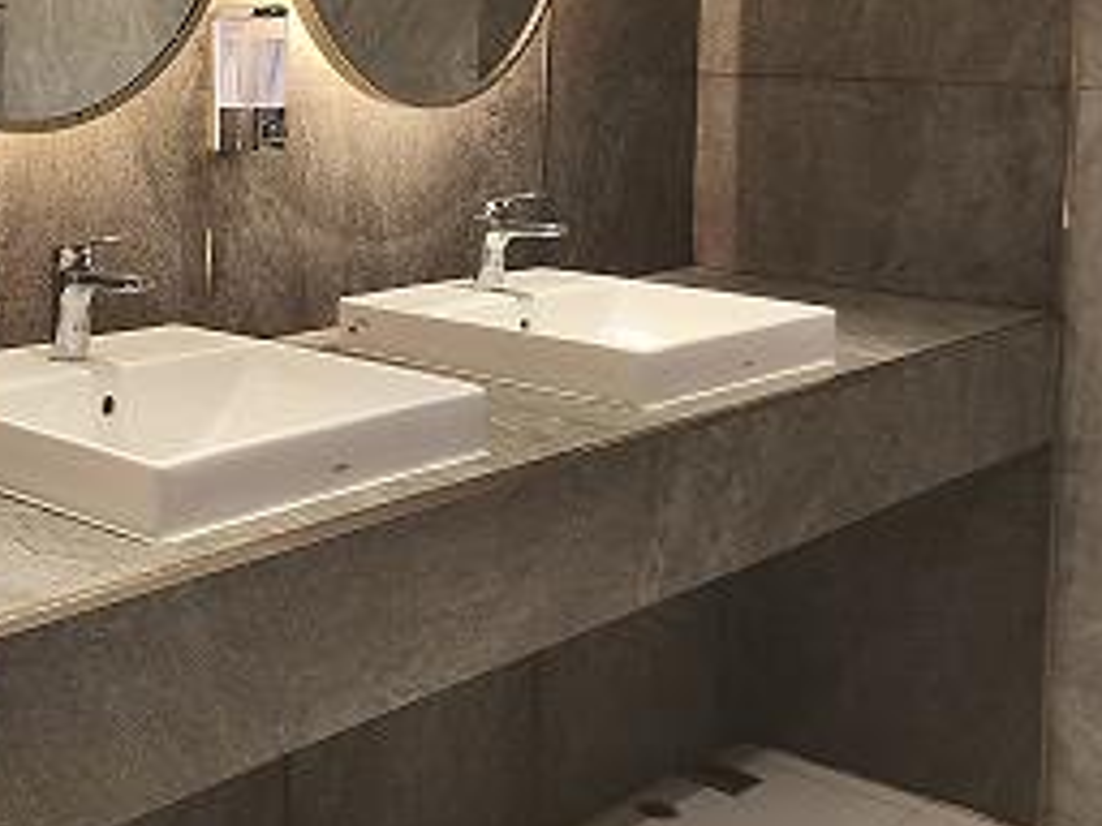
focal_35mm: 54
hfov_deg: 32.6
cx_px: -9
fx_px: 1719
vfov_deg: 26.5
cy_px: 163
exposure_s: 1/50
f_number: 1.7
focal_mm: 5.35
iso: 250
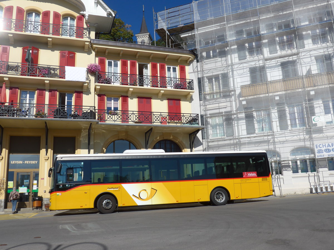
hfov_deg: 58.4
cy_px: 125
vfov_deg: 45.4
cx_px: 167
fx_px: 299
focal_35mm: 31
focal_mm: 6.5
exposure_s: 1/1600
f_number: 3.5
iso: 80
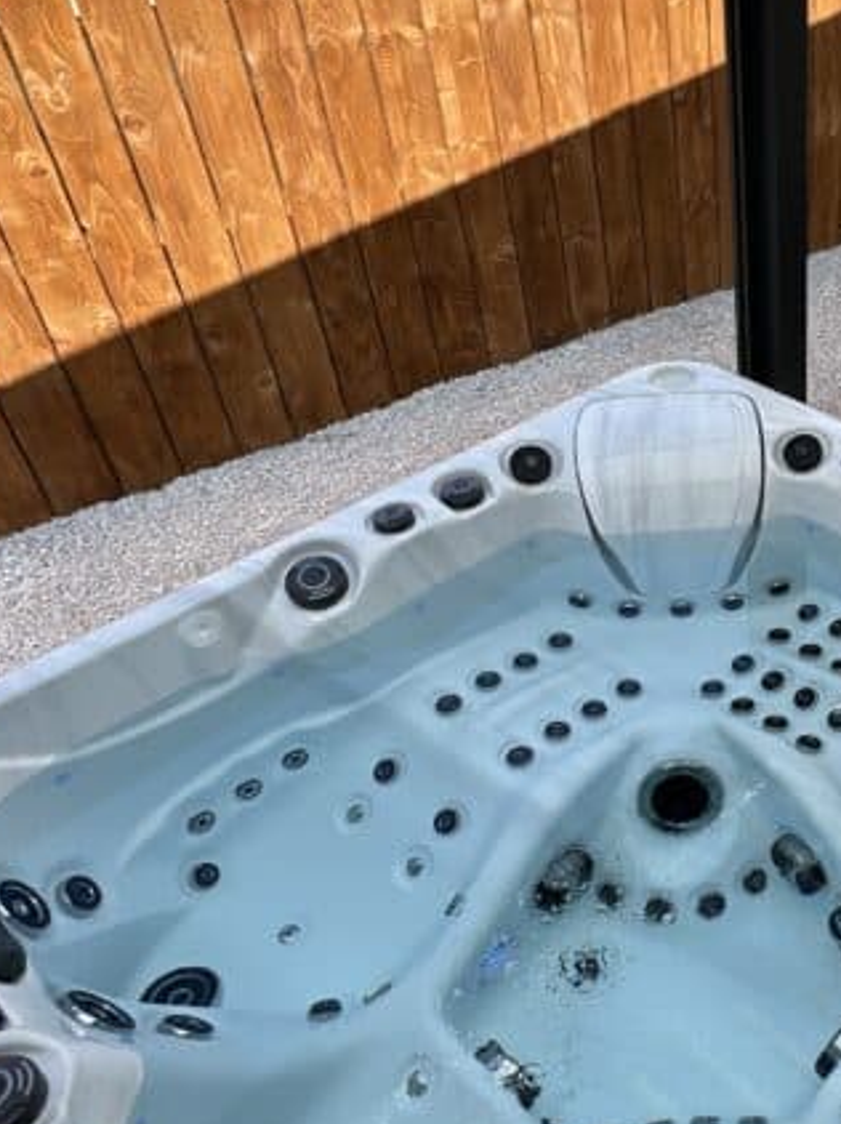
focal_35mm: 34
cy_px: 562
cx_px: 860
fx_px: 1102
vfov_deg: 54.0
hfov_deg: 37.0
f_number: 2.2
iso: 40
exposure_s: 1/686
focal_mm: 2.22
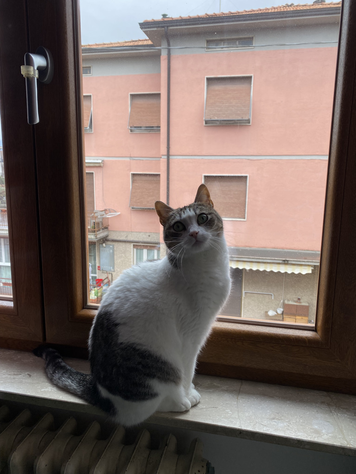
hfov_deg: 53.1
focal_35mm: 26
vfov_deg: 67.3
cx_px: 178
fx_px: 357
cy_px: 237
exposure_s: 1/312
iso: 32
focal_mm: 4.25
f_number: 1.8
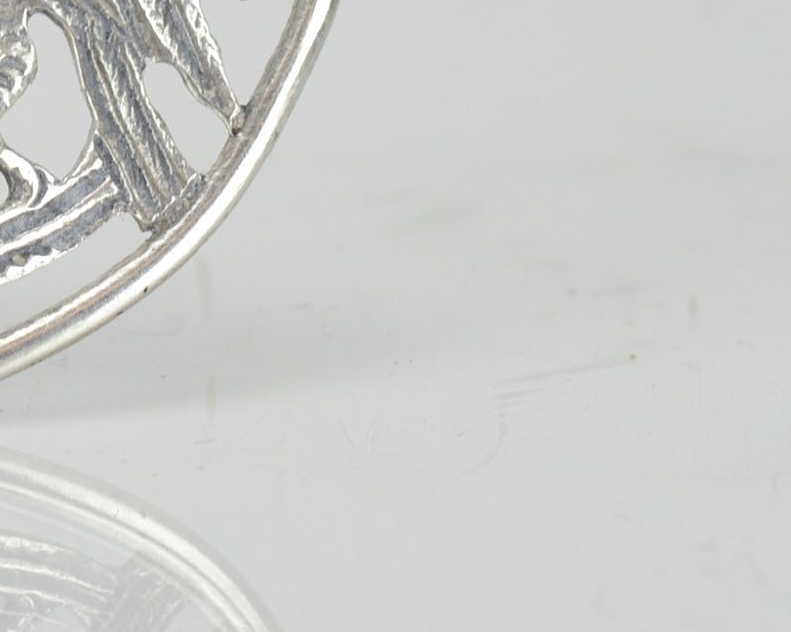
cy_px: -73
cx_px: -256
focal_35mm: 262
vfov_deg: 5.9
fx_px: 6132
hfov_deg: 7.3
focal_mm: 60
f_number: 11
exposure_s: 1/100
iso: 1000
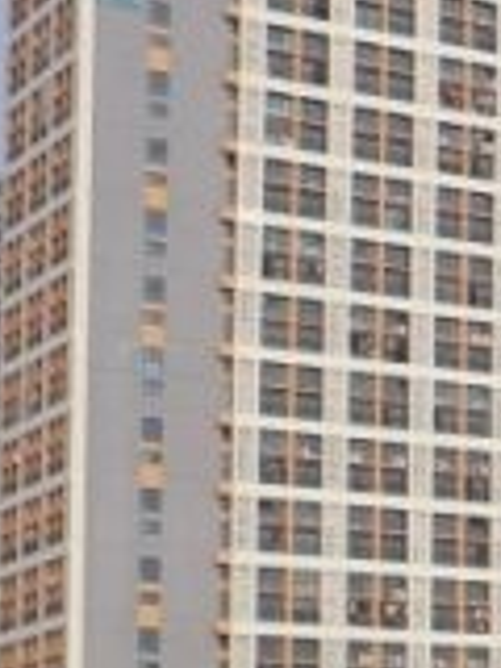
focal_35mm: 148
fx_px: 2856
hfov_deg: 7.5
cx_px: 1937
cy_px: 791
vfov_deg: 13.0
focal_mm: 16
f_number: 10
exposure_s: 1/160
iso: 100
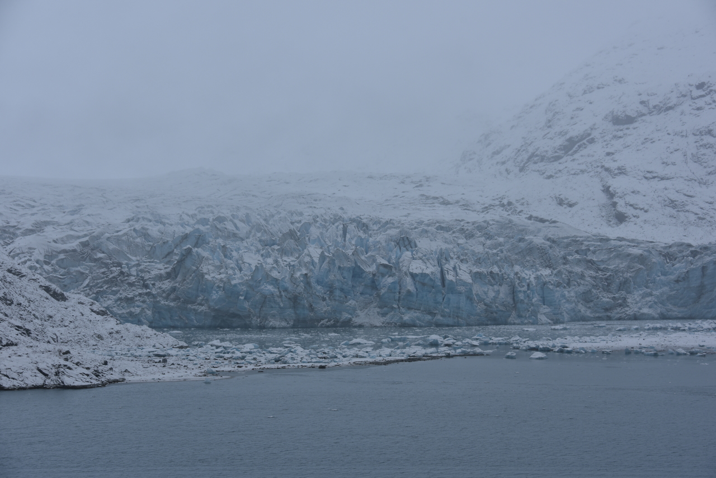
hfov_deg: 28.1
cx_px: 358
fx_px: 1432
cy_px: 239
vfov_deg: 18.9
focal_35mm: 72
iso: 100
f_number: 7.1
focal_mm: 72
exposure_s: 1/200
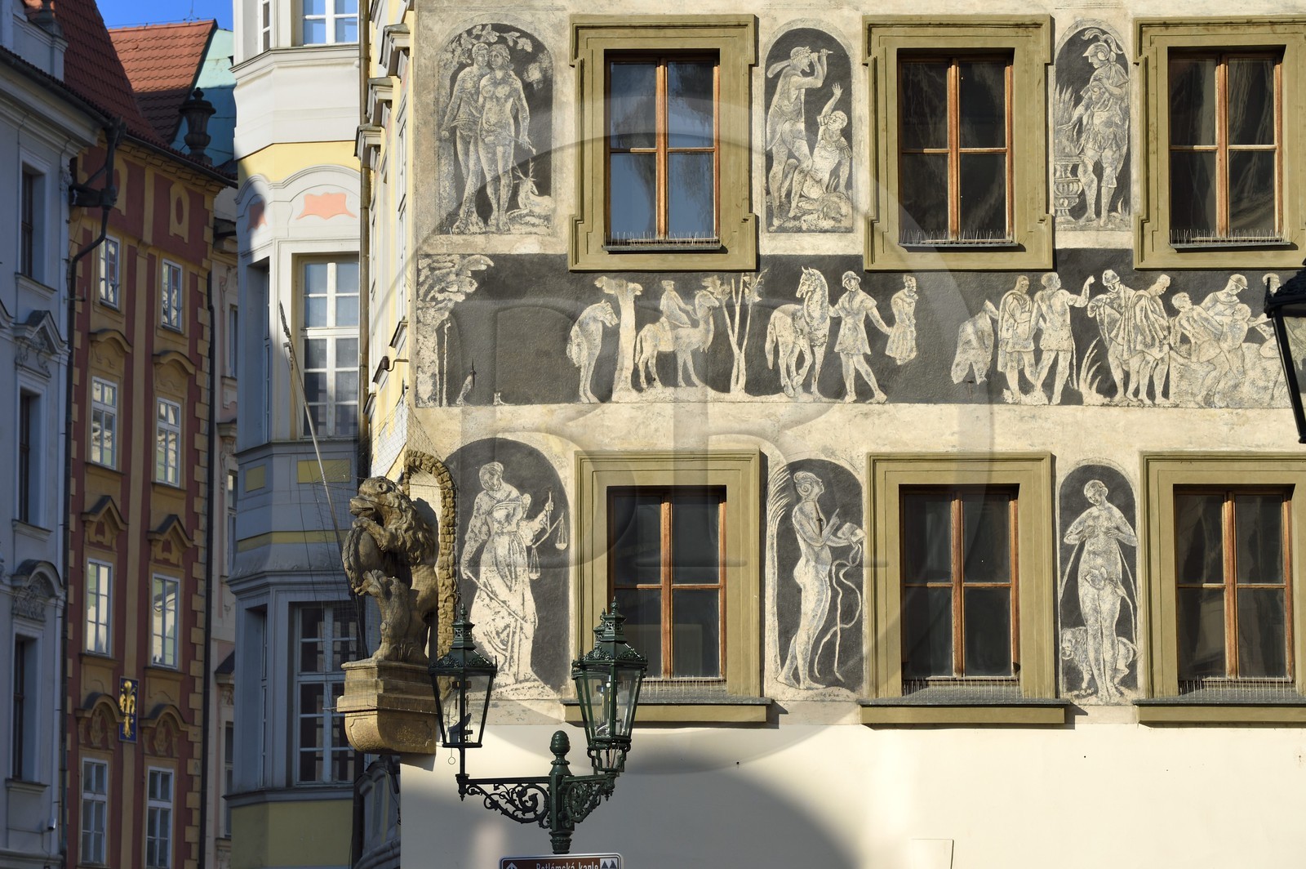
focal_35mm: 130
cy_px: 434
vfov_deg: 10.5
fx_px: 4712
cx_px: 653
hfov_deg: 15.8
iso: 200
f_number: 11
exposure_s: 1/250
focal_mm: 130
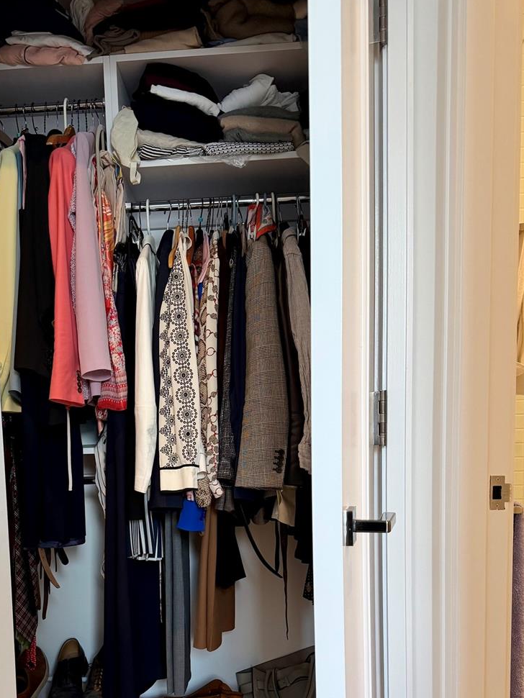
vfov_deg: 47.6
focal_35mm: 38
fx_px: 767
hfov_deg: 37.4
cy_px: 502
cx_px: 179
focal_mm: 6.76
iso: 200
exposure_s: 1/120
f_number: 1.78
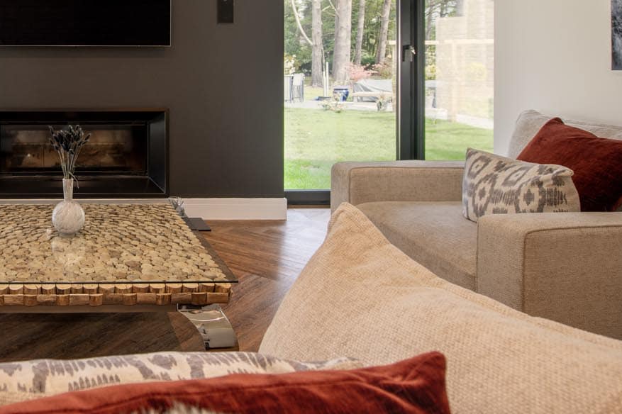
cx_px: 69
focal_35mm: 32
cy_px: 89
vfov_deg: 39.6
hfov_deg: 52.1
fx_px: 553
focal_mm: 17
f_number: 5.6
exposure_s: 1/250
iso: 100
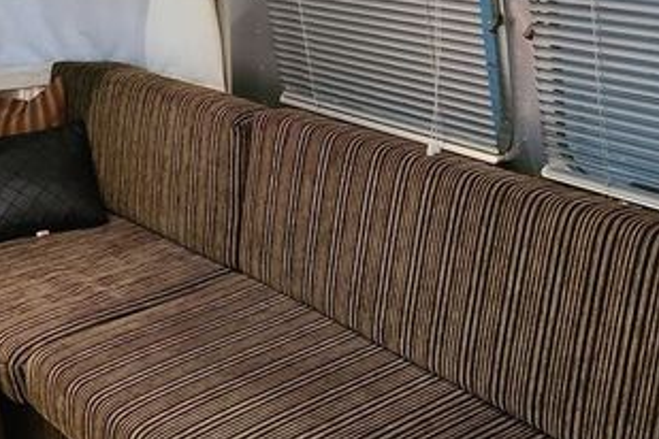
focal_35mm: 56
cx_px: 301
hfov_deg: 35.6
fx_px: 1025
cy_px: 72
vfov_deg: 23.7
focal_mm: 5.4
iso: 640
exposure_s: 1/24
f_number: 1.8
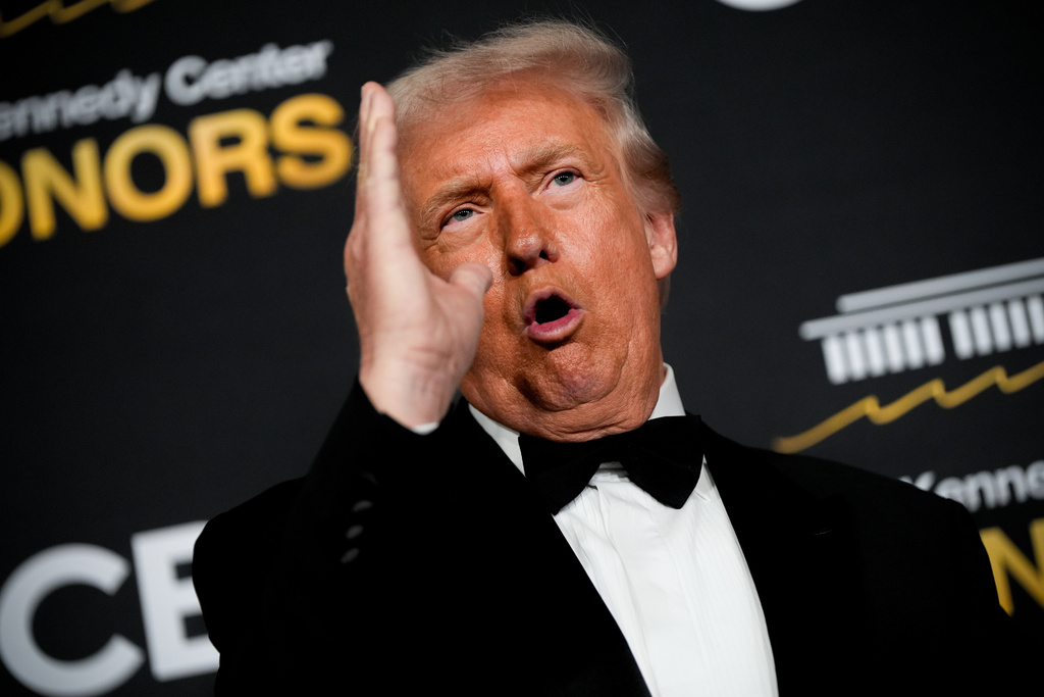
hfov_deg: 11.7
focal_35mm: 176
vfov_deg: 7.8
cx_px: 522
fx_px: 5104
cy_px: 348
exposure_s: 1/500
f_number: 2.8
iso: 2000
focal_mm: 176
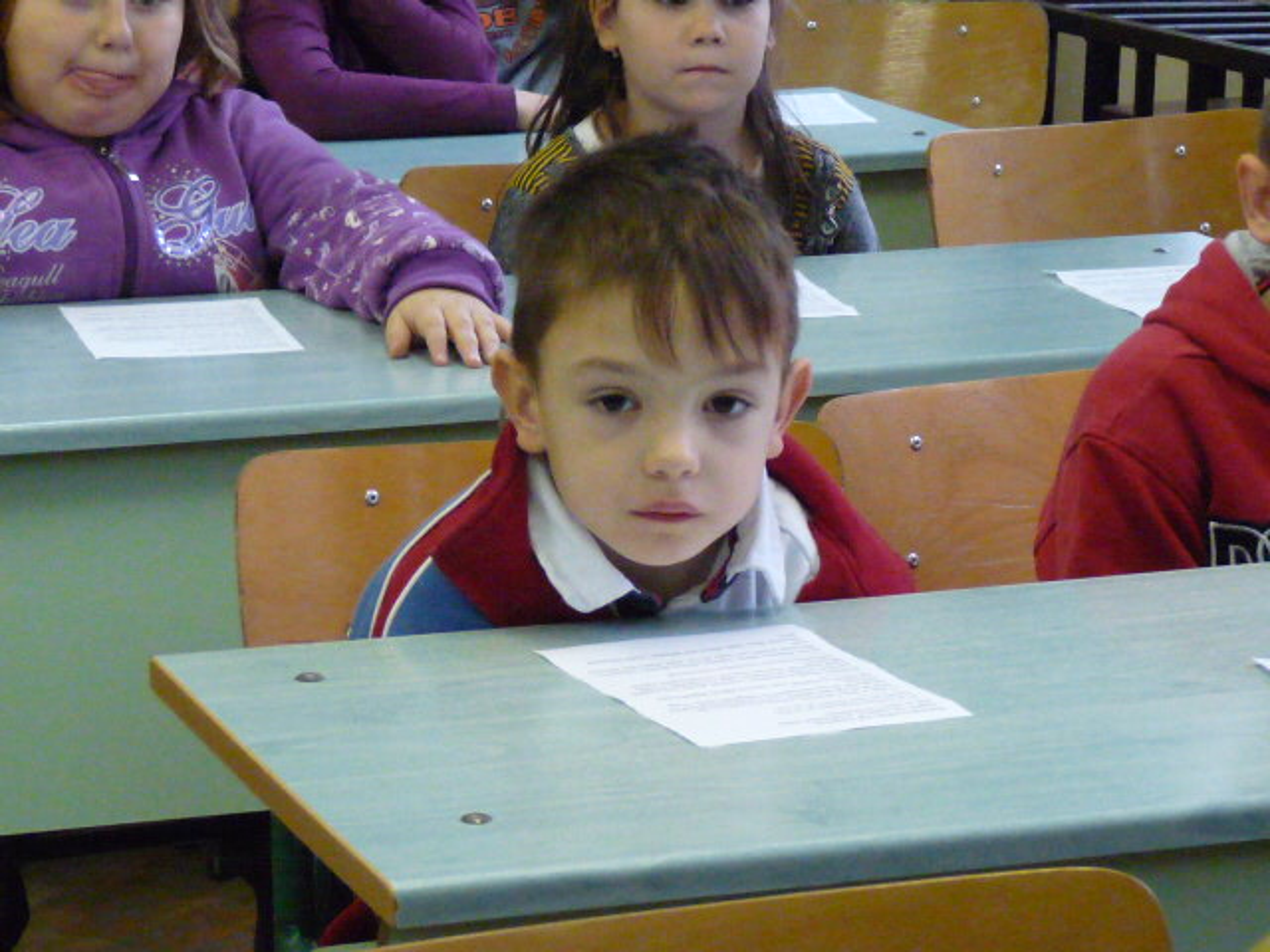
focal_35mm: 129
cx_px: 635
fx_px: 4733
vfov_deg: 11.5
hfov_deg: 15.3
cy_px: 476
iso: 800
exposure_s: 1/40
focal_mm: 12.8
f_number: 3.4
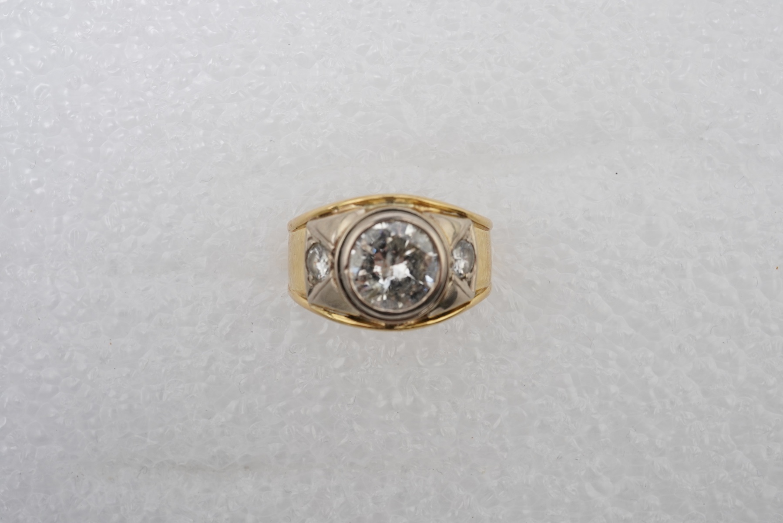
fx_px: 979
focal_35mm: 45
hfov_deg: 43.6
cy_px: 262
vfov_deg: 29.9
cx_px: 392
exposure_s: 1/125
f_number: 18
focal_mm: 30
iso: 500
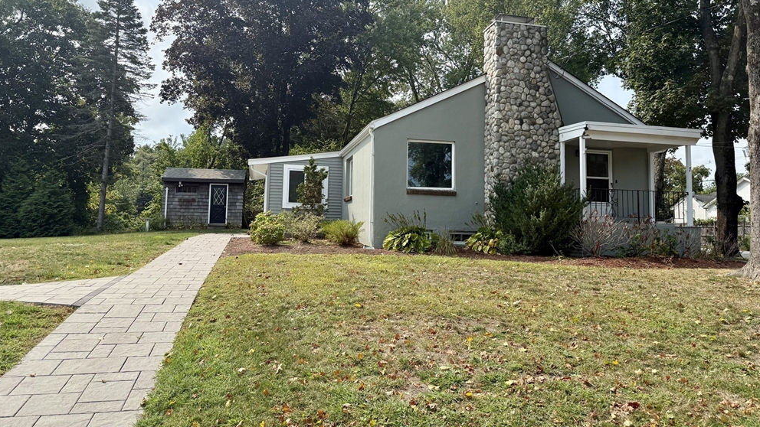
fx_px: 544
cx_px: 388
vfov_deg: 42.8
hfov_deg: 69.9
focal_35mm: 27
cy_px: 182
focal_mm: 6.76
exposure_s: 1/3759
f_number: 1.78
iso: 100
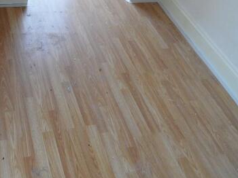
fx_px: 275
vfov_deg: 35.6
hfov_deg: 45.6
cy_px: 61
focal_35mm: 40
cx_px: 67
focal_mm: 3.9
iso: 100
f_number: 3.2
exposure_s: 1/90
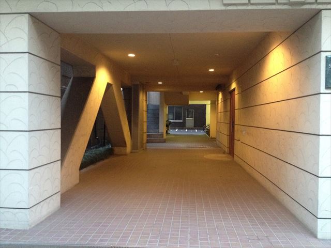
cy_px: 124
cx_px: 166
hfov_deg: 52.6
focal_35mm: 35
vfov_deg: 40.7
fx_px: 335
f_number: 2.4
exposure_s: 1/17
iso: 400
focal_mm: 4.28
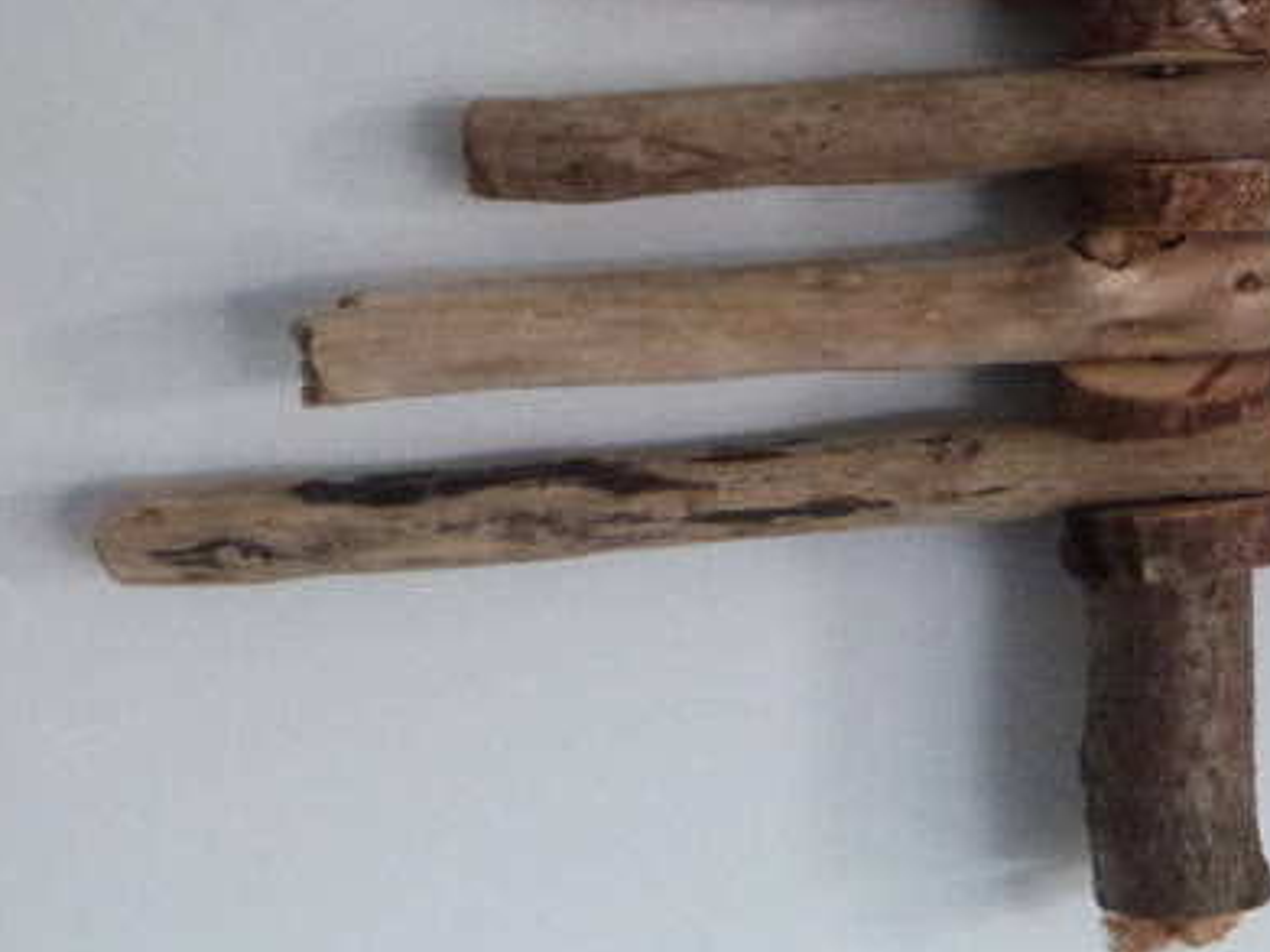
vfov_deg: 20.5
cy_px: -50
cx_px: 1218
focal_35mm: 69
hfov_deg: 26.9
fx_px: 2531
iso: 800
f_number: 2.9
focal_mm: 5.2
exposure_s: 1/50
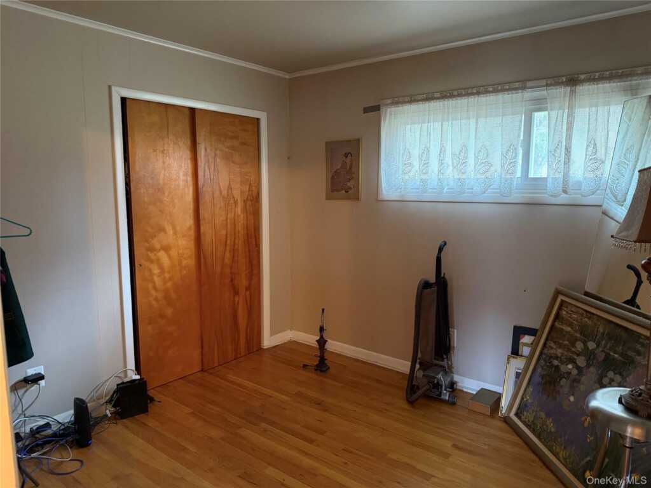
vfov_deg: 56.8
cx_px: 326
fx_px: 451
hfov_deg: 71.6
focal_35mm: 24
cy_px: 244
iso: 1000
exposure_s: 1/40
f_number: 1.78
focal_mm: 6.76
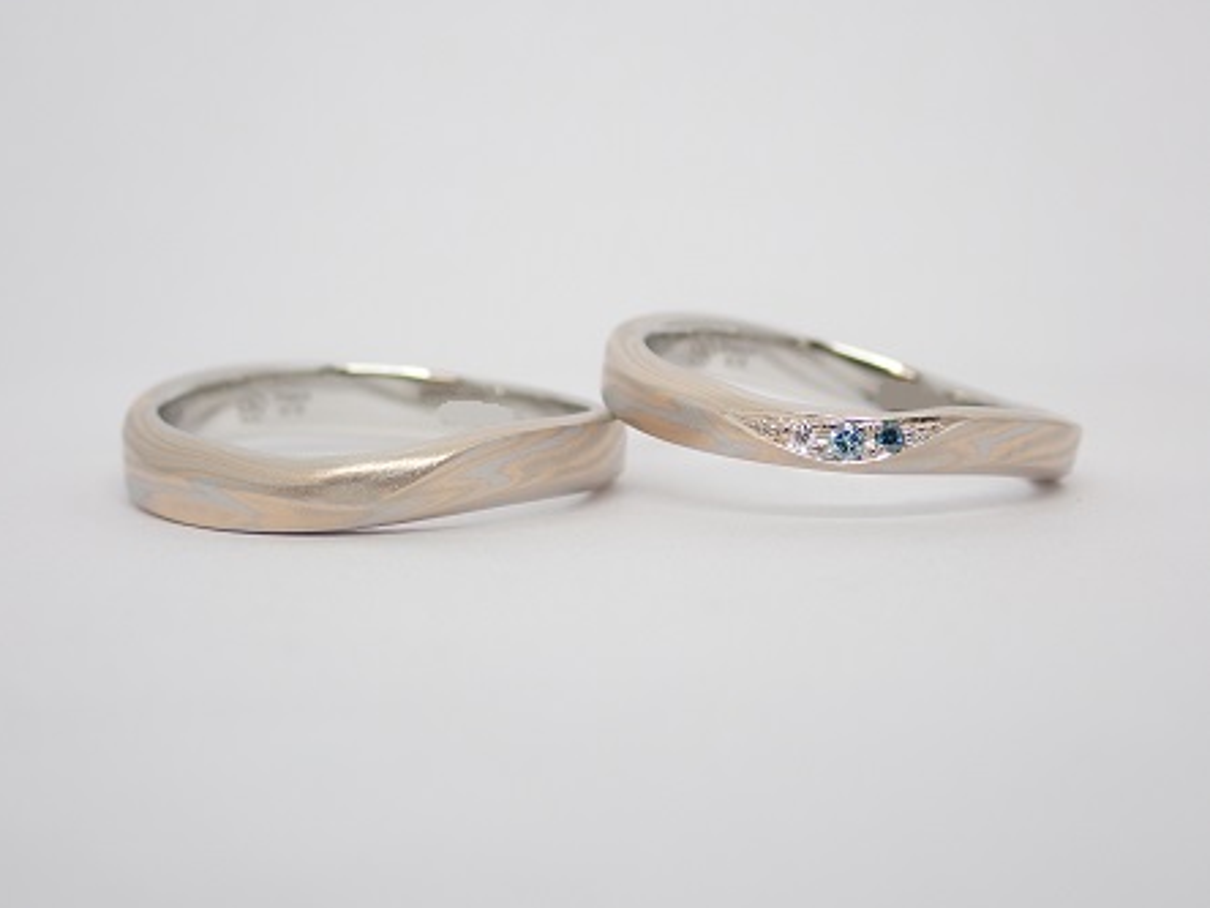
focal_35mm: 78
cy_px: 451
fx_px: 2726
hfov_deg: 25.0
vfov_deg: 18.9
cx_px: 600
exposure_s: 1/160
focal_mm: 13.65
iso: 200
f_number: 4.1
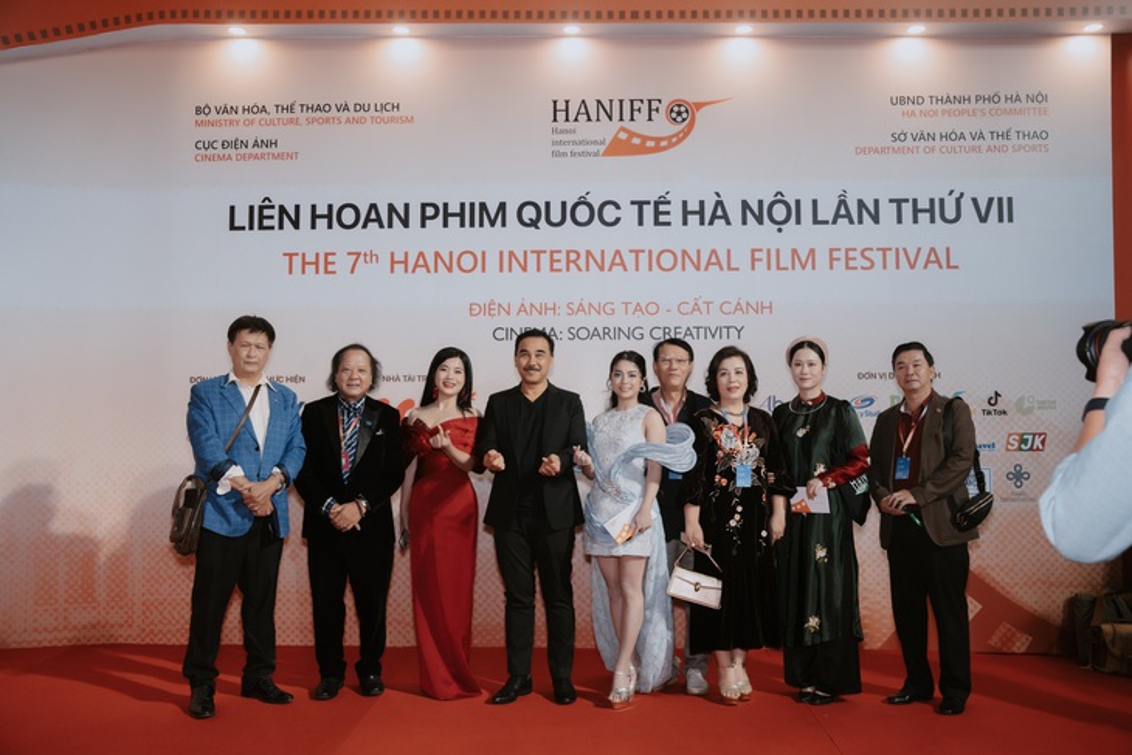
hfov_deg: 57.1
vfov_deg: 39.9
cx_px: 566
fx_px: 1041
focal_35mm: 33
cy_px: 378
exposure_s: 1/160
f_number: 5
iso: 2000
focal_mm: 33.1
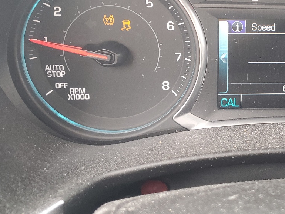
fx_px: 445
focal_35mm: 54
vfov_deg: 26.3
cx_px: 291
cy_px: 26
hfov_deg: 32.4
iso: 56
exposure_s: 1/60.2
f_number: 1.5
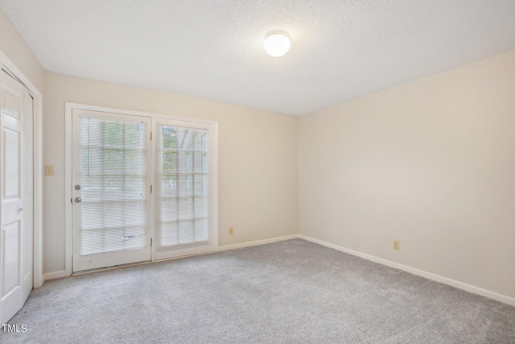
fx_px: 215
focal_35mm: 15
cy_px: 172
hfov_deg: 100.4
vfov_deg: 77.3
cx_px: 258
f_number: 8
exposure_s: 1/8
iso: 400
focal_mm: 10
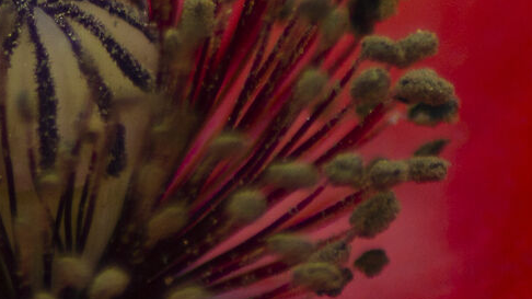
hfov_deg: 0.9
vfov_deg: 0.5
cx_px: -24
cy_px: -56
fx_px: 32787
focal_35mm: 2325
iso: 100
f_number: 5.6
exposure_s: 1/400
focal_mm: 300
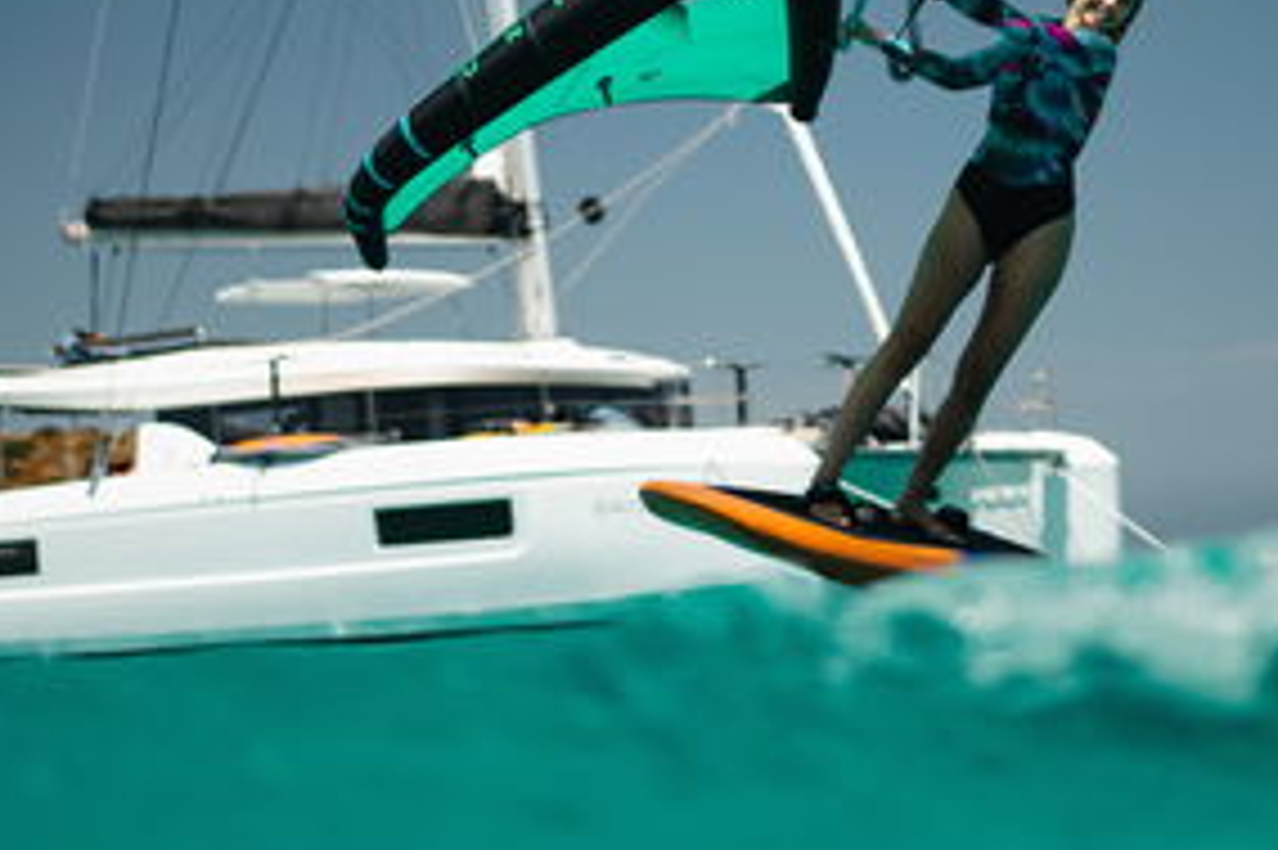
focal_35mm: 108
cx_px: 799
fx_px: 3832
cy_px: 52
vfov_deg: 12.5
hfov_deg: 18.9
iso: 640
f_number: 1.8
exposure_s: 1/8000
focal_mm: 55
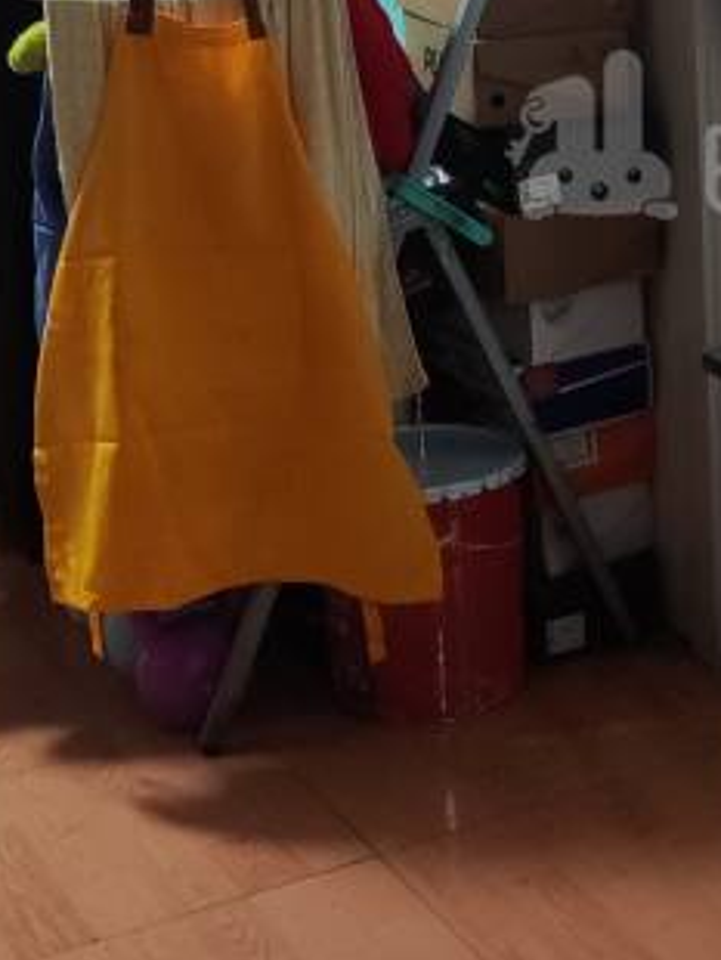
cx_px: 752
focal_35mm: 86
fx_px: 2385
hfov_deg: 16.8
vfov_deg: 22.3
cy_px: 138
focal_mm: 4.71
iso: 628
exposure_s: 1/50
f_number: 1.79
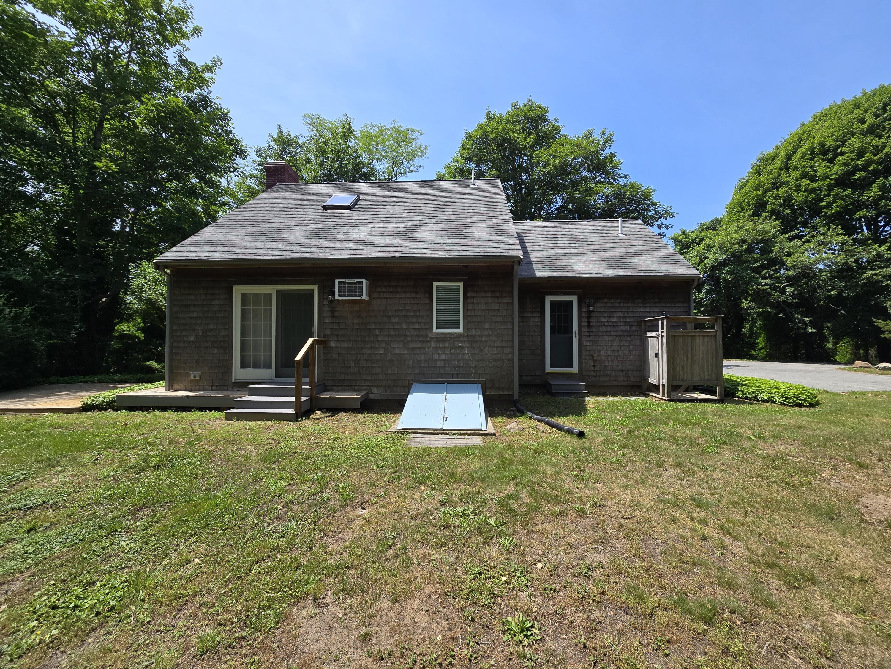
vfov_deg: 89.9
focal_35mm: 13
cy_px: 334
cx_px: 446
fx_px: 335
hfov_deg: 106.2
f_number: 2.2
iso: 50
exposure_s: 1/1476
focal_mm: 2.2
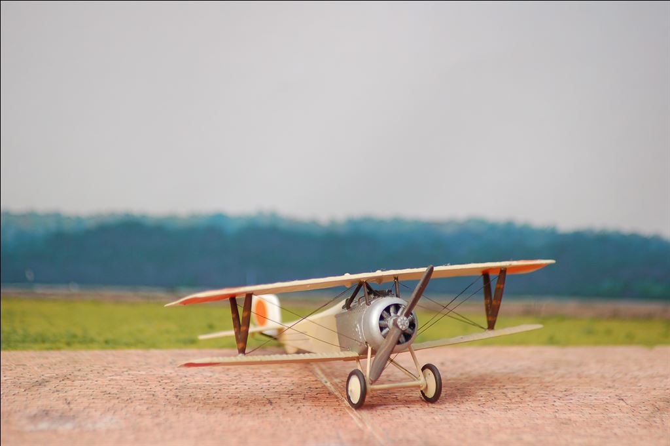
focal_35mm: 285
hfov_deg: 7.2
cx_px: 335
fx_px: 5300
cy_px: 223
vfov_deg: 4.8
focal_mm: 190
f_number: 4.8
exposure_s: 1/250
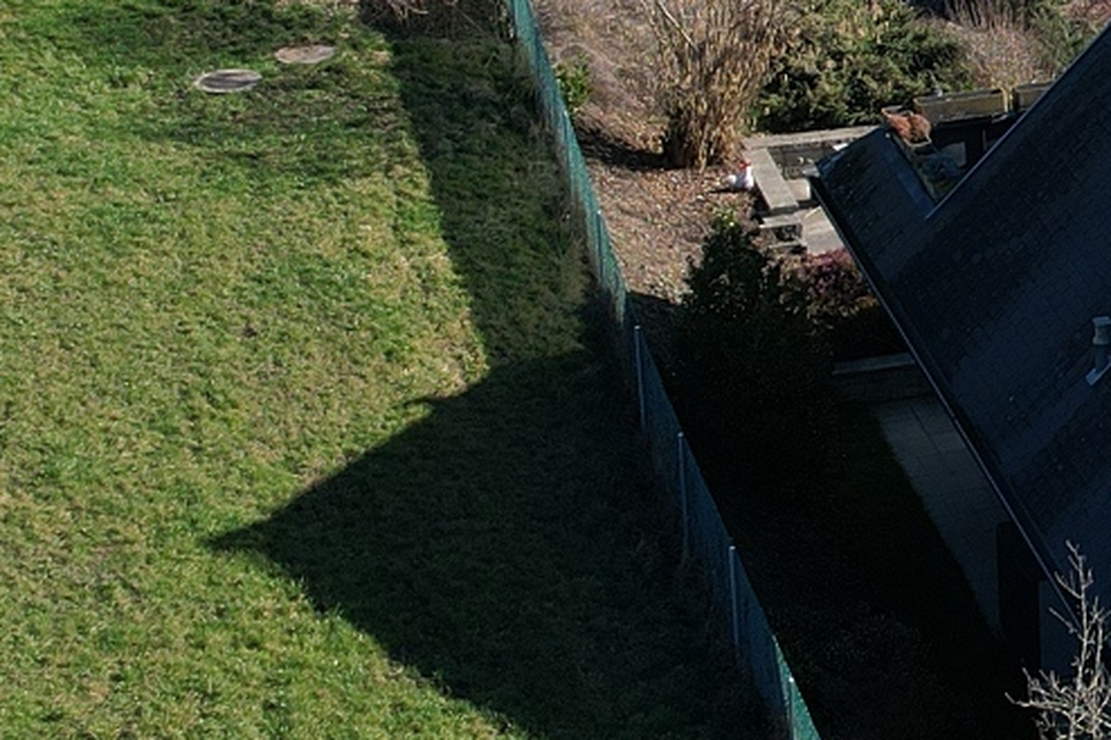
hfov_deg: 16.9
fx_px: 3517
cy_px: 28
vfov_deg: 11.9
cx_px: 1455
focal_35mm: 114
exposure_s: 1/1250
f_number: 2.8
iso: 100
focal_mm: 8.38
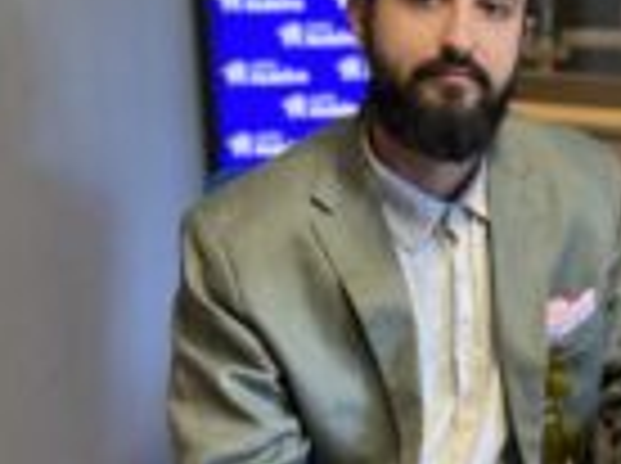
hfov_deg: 28.4
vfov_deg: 21.9
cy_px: 203
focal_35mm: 67
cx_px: 497
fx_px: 1200
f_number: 1.8
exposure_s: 1/50
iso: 250
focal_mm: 4.25
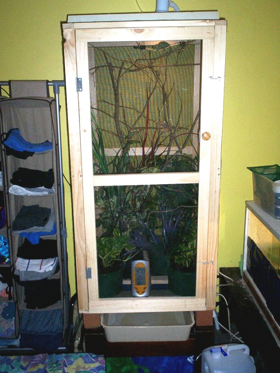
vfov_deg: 50.1
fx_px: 399
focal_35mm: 37
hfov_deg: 38.7
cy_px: 188
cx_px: 143
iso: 140
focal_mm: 5.9
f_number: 4.5
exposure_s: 1/64
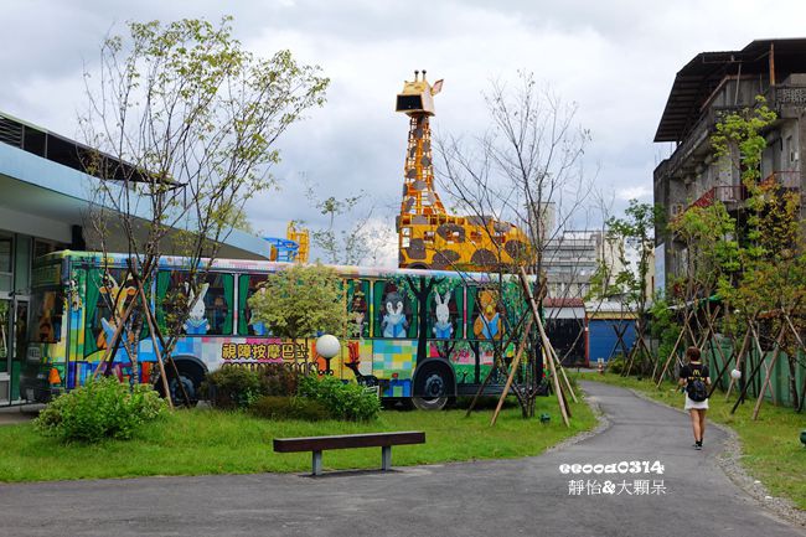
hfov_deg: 41.9
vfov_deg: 28.6
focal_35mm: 47
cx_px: 403
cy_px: 268
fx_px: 1052
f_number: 5.6
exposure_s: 1/100
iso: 125
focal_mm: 17.27
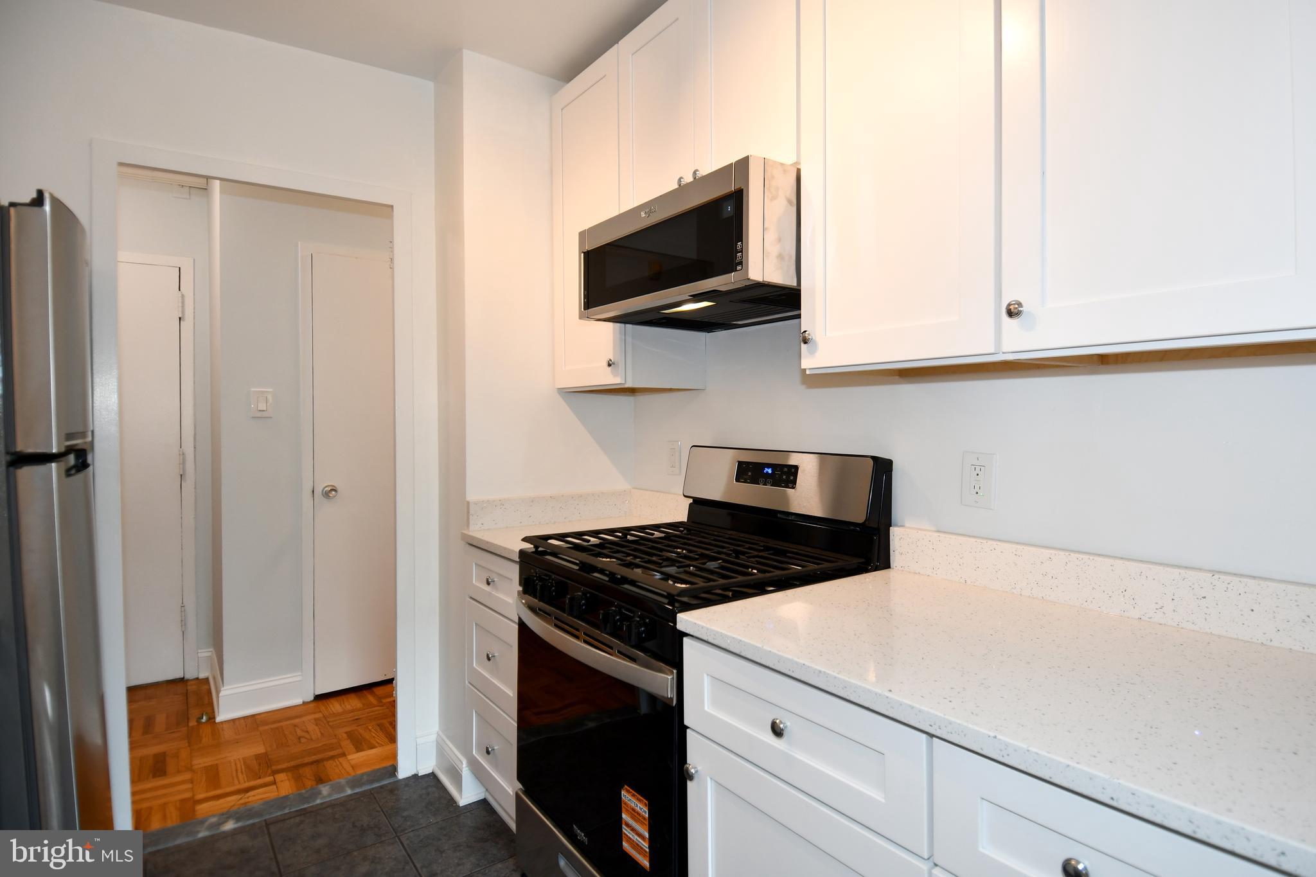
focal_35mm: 18
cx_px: 658
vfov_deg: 67.4
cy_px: 438
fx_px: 658
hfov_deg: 90.0
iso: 320
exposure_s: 1/60
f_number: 4
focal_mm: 12
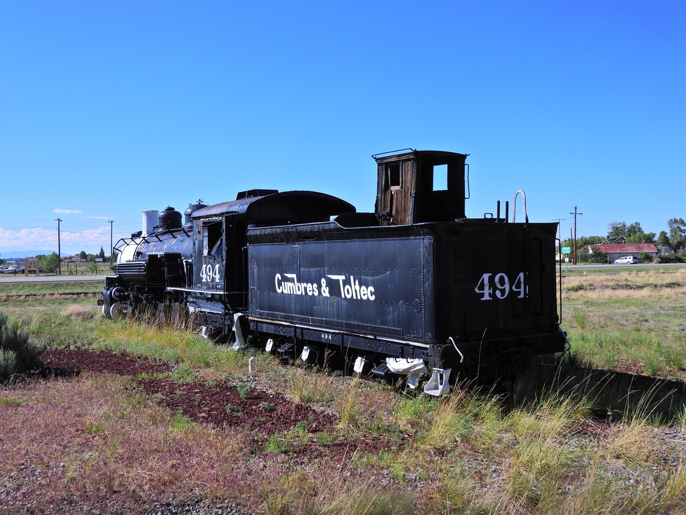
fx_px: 694
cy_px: 258
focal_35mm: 35
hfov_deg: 52.6
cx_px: 343
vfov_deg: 40.7
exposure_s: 1/2000
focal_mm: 6.2
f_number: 3.2
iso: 100
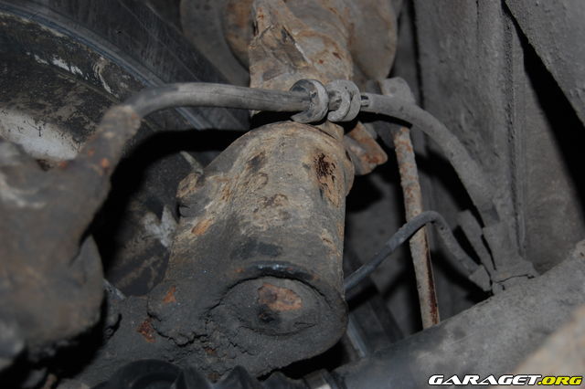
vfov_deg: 23.8
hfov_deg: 35.1
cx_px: 292
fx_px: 926
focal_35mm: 57
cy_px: 194
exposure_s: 1/60
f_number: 5
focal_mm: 38
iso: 400
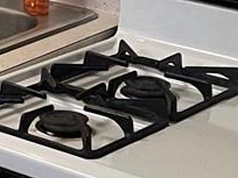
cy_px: -112
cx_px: -257
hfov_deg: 9.4
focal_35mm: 196
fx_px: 1348
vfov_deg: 7.4
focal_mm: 5.1
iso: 80
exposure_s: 1/60
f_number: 1.6
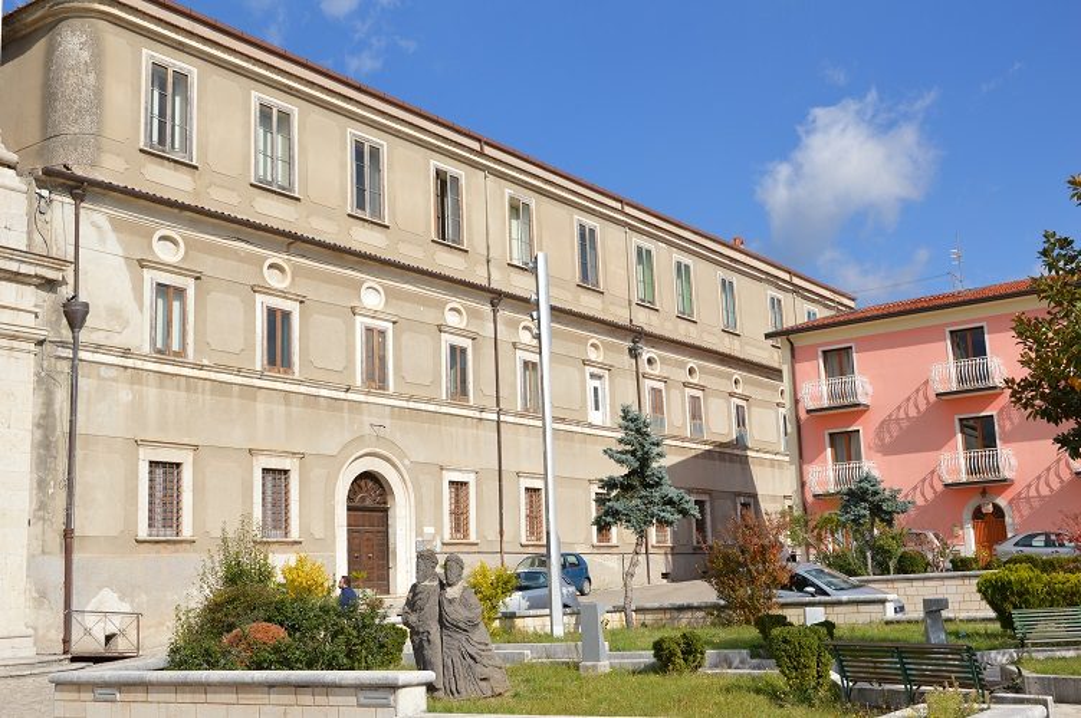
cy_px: 359
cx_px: 540
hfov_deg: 49.6
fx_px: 1170
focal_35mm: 39
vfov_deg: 34.1
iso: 100
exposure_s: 1/320
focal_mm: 26
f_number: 9
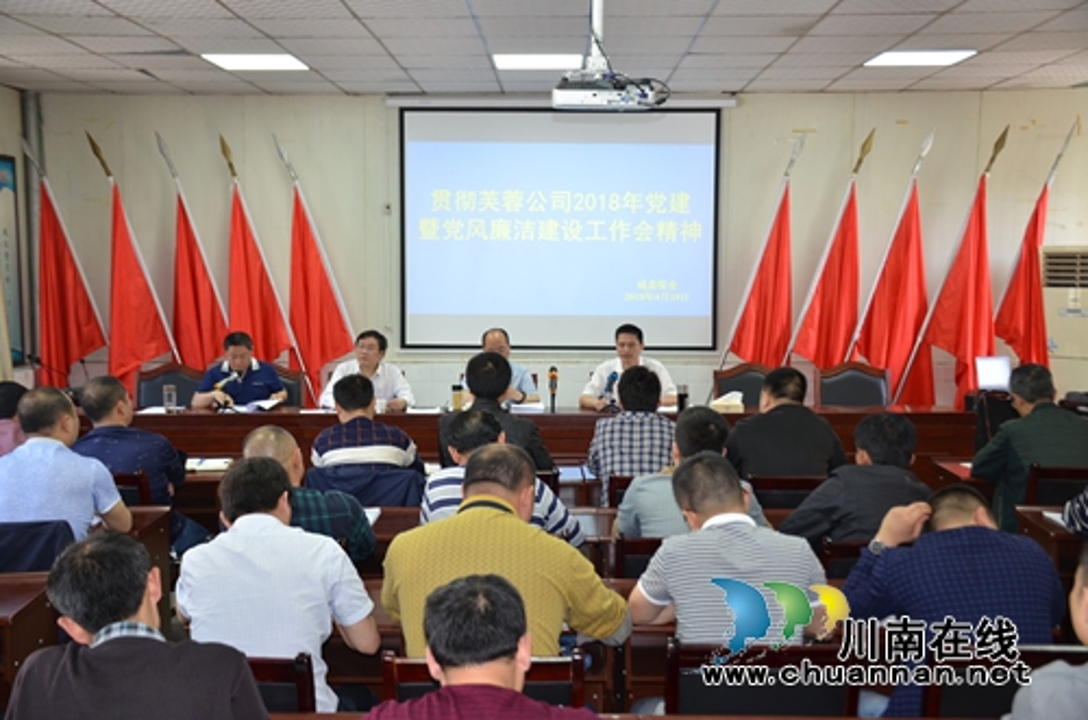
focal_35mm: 40
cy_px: 360
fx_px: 1221
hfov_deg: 48.0
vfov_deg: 32.9
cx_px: 544
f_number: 4
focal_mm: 27
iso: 400
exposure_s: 1/60
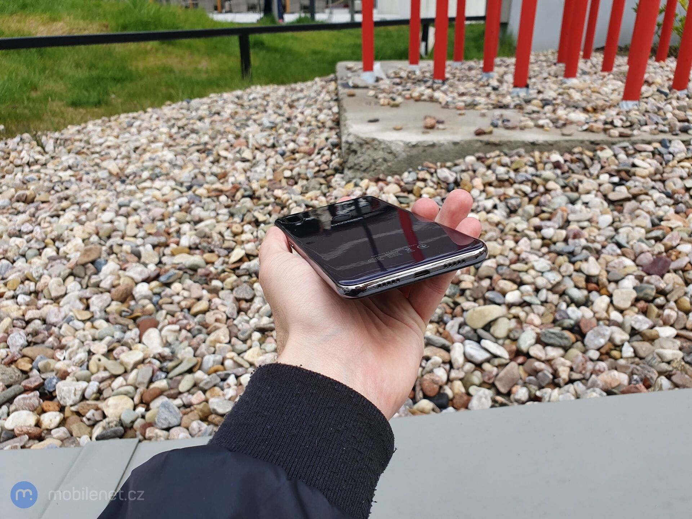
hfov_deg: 67.3
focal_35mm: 26
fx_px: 520
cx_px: 346
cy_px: 260
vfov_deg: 53.1
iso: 50
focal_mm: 4.32
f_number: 2.4
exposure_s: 1/842
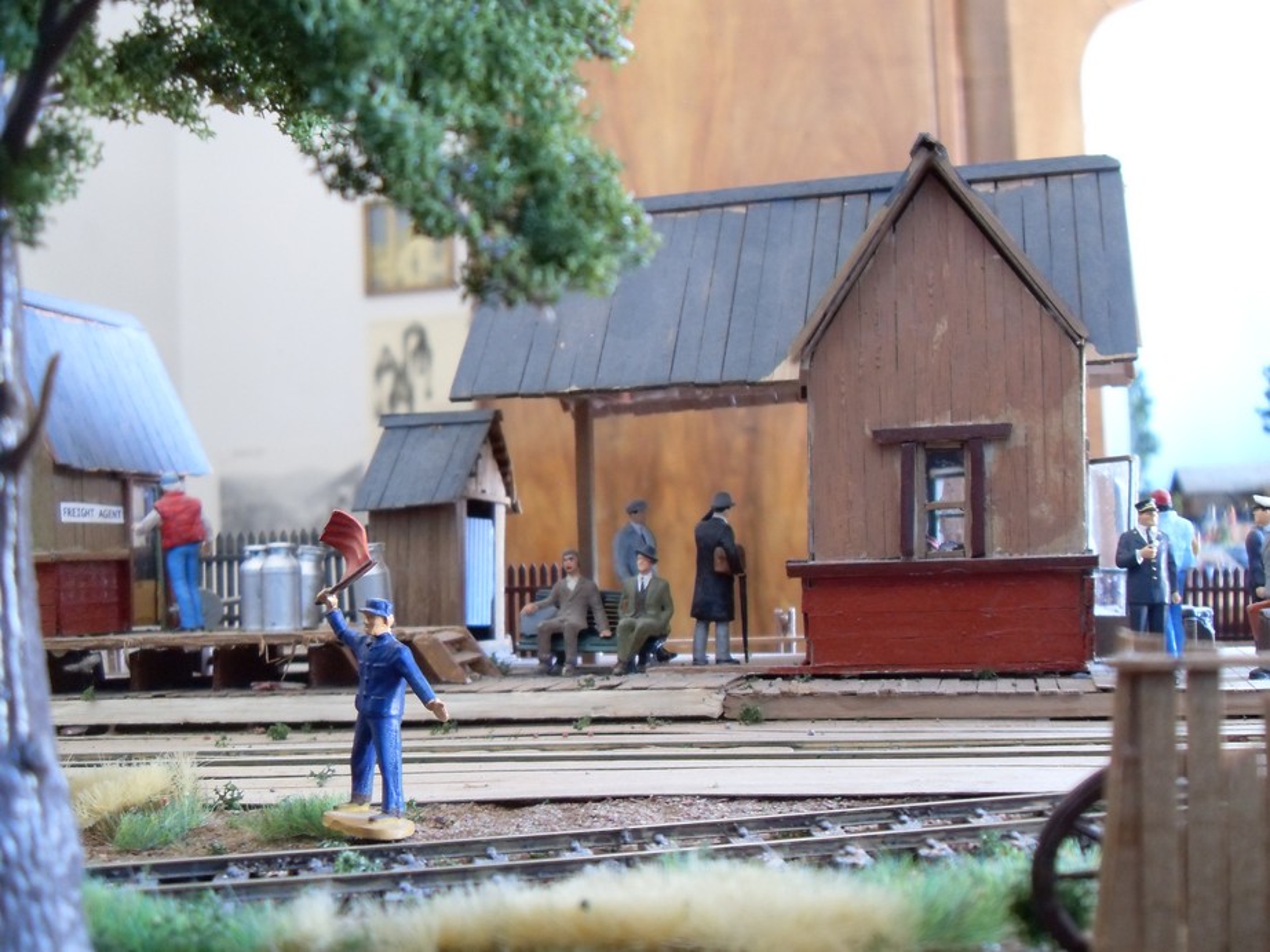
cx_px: 635
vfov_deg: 41.8
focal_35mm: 34
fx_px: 1247
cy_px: 476
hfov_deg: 54.0
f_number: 2.8
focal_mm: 6.3
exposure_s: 1/2
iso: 200
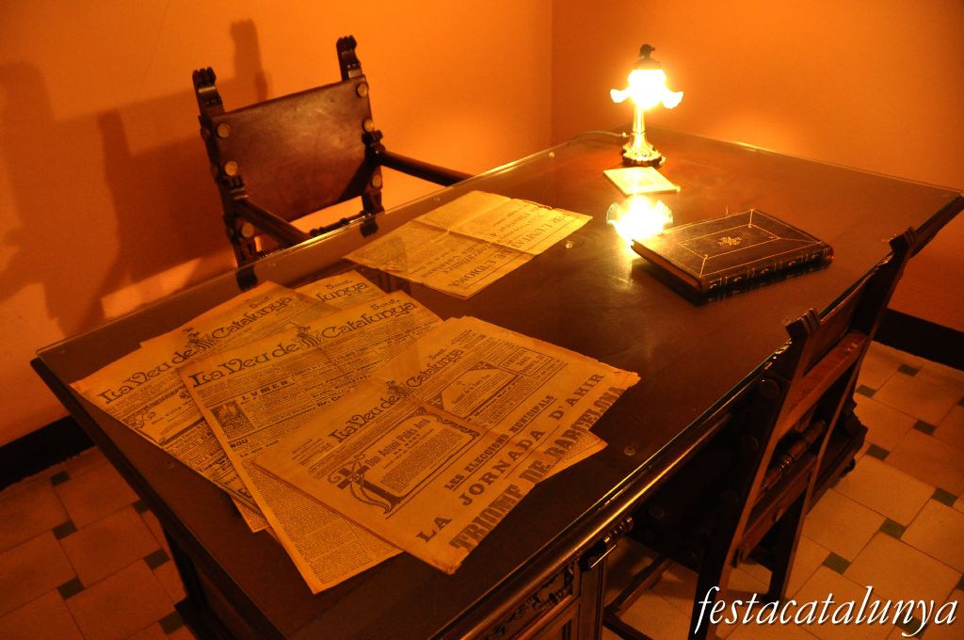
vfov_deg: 47.8
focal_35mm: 27
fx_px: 722
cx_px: 482
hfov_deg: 67.4
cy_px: 320
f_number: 3.5
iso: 1400
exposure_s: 1/30
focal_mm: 18
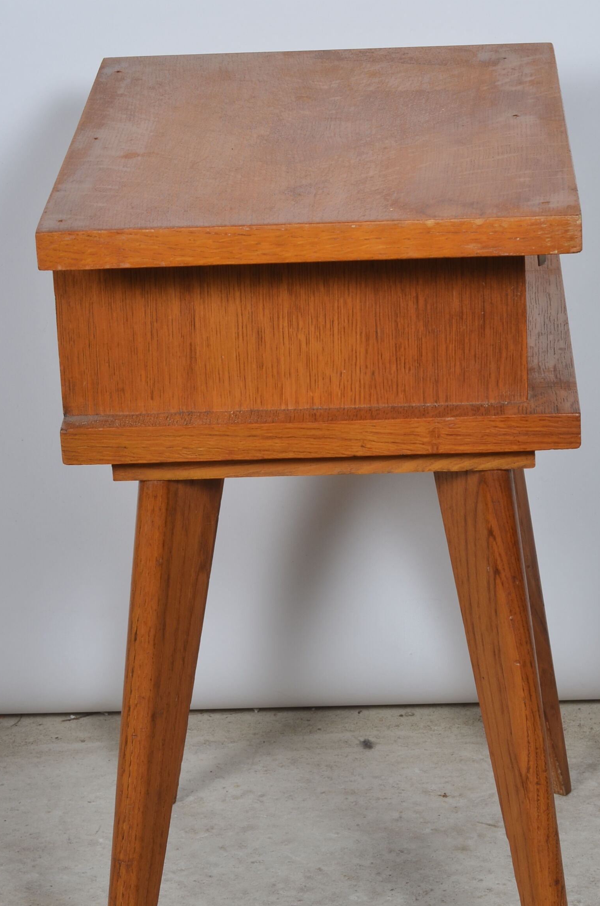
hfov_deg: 11.4
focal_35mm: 120
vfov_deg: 17.1
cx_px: 382
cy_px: 484
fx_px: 3013
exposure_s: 1/125
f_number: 11
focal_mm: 50
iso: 100
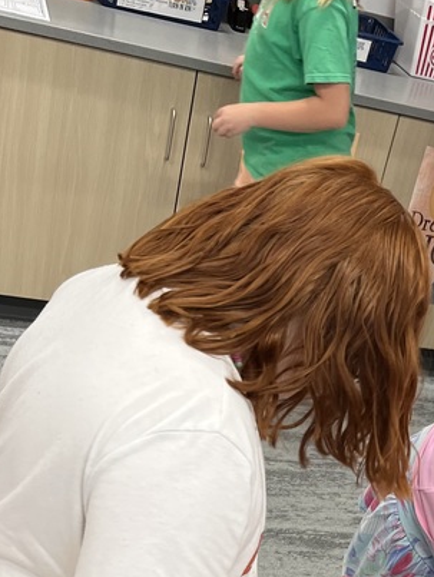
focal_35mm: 66
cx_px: 372
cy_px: 671
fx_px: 1102
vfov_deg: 26.5
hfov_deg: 21.9
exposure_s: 1/60
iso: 80
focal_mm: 5.1
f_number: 1.6
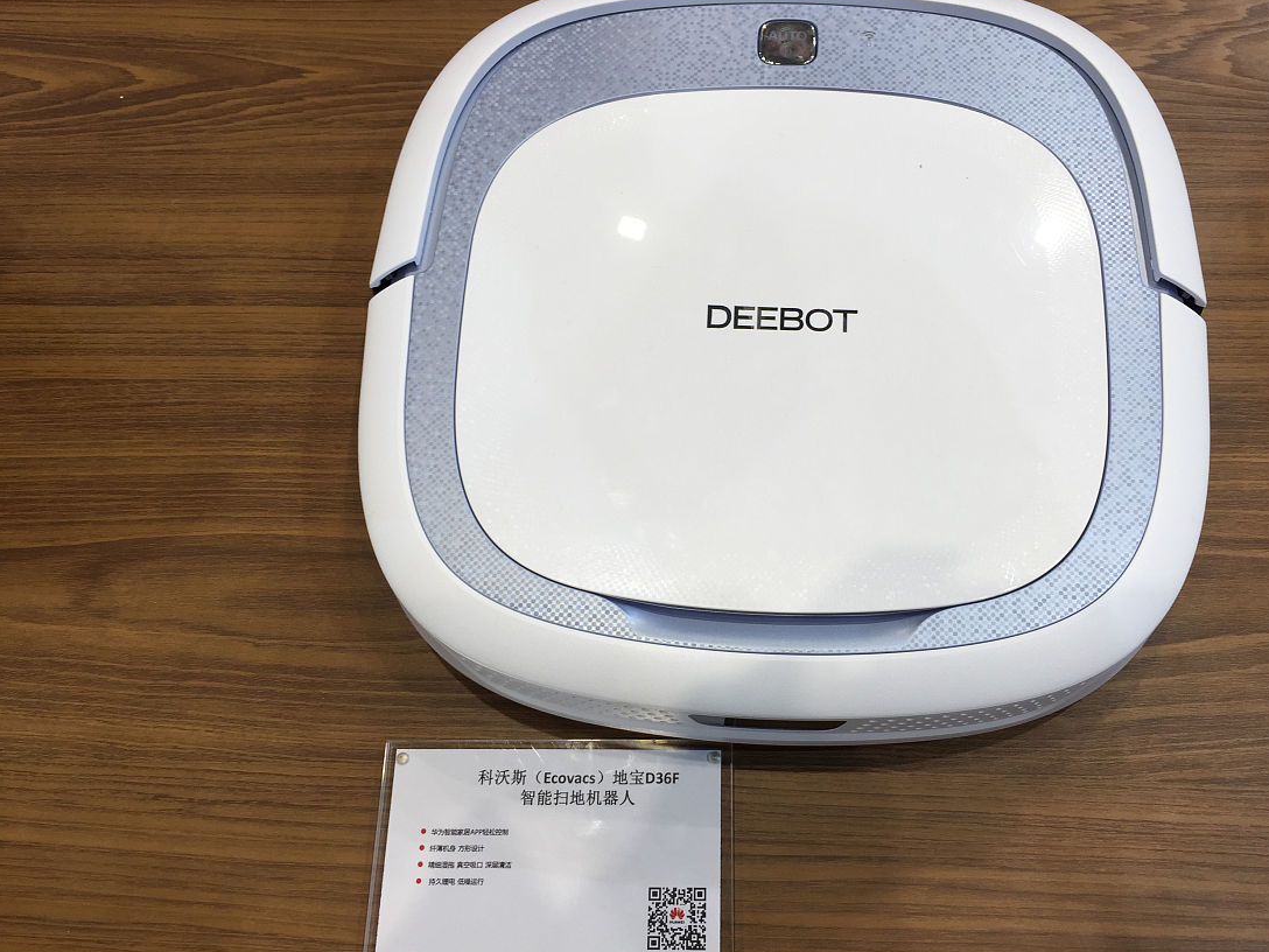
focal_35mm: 32
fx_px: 1173
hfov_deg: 56.7
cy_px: 478
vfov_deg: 44.2
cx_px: 697
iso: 32
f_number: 2.2
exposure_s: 1/50
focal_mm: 4.15
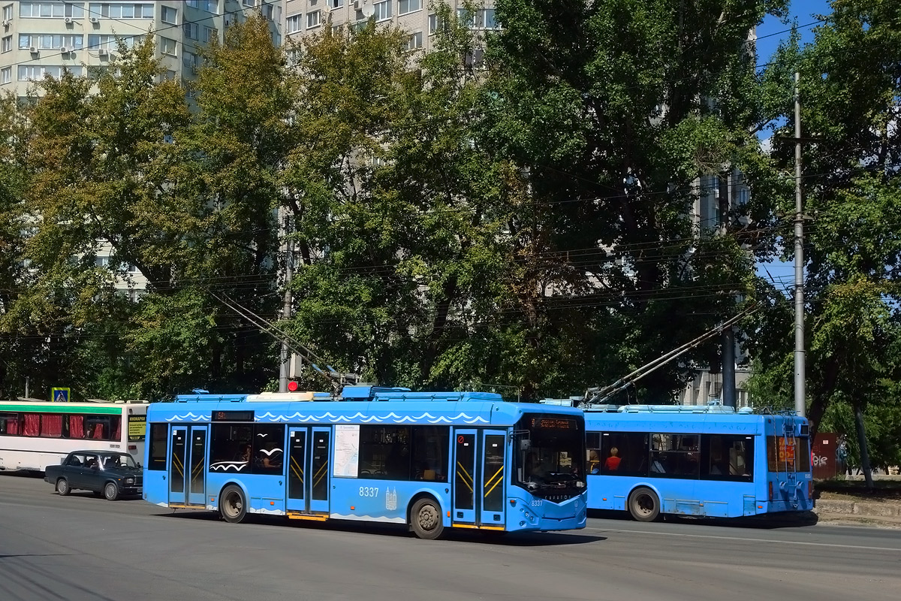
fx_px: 1226
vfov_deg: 27.5
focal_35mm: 49
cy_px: 300
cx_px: 450
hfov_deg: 40.3
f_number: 6.3
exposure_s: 1/500
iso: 125
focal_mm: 18.02
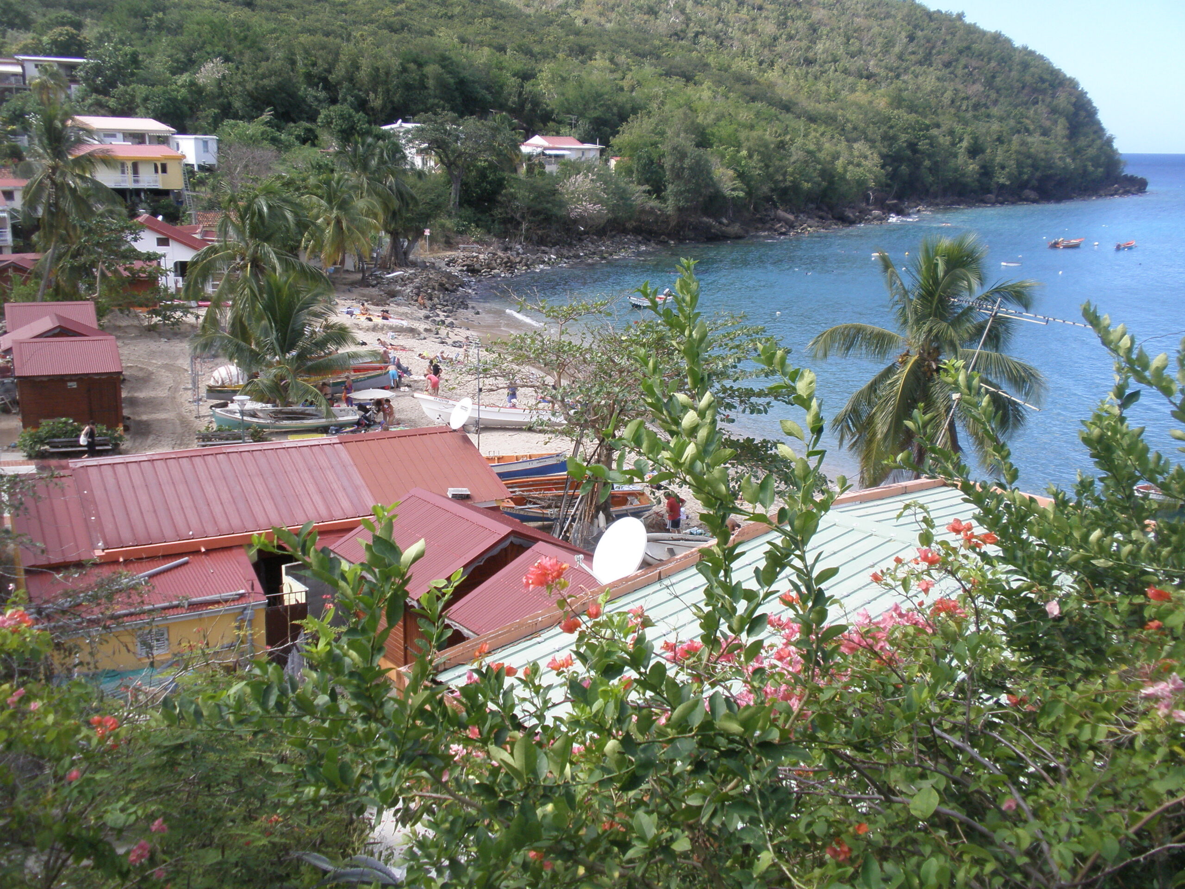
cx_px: 592
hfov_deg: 50.1
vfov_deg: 38.7
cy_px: 444
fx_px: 1267
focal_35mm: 37
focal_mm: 6.6
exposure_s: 1/320
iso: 64
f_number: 3.5
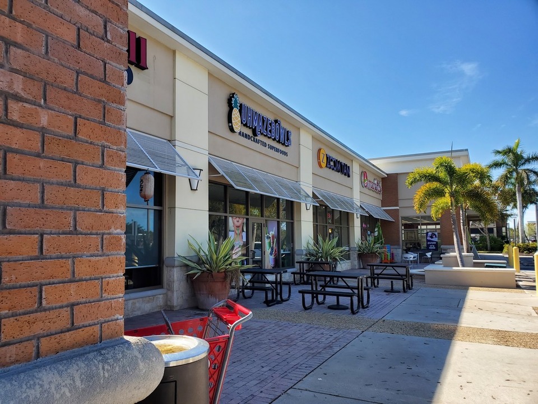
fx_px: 404
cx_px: 269
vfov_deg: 53.1
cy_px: 202
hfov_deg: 67.3
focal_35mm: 26
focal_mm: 4.3
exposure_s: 1/894
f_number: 2.4
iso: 50
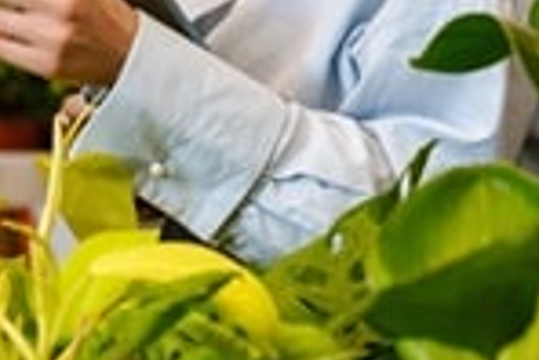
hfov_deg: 7.9
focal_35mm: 259
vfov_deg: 5.3
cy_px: -95
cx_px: -58
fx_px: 3882
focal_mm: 64
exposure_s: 1/160
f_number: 2.8
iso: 1000
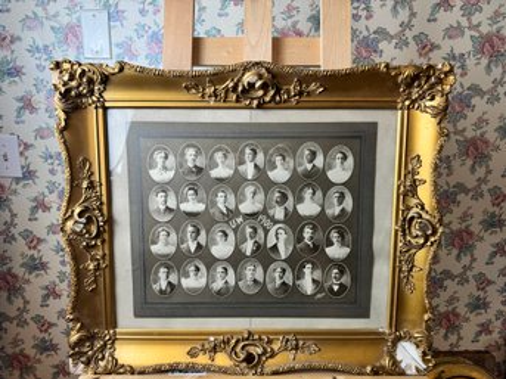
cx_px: 253
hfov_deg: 71.6
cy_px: 190
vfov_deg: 56.8
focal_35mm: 24
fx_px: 351
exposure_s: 1/120
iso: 100
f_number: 1.78
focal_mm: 6.76
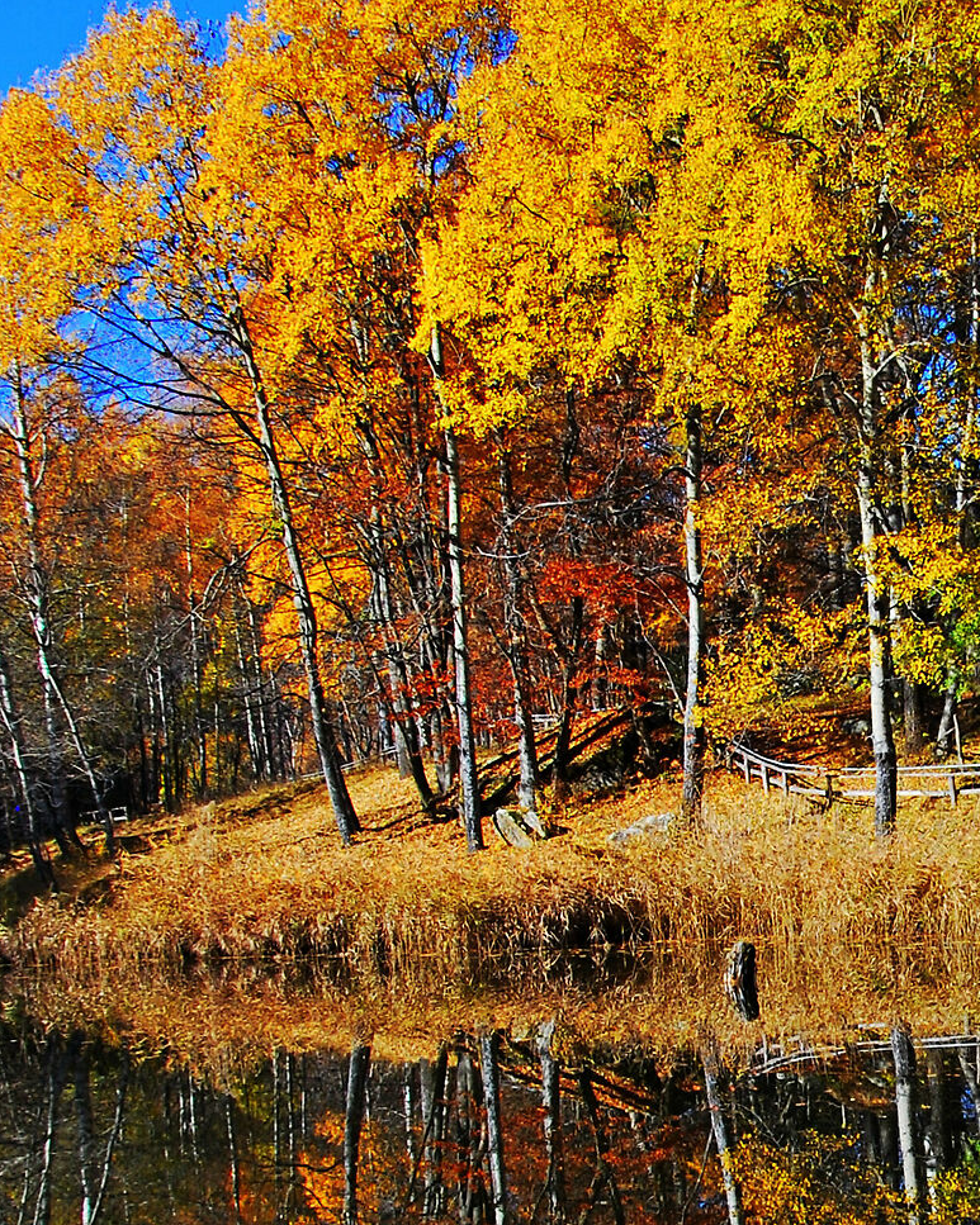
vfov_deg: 24.5
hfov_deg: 19.3
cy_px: 901
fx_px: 2793
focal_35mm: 77
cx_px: 984
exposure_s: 1/320
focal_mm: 22
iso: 200
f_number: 9
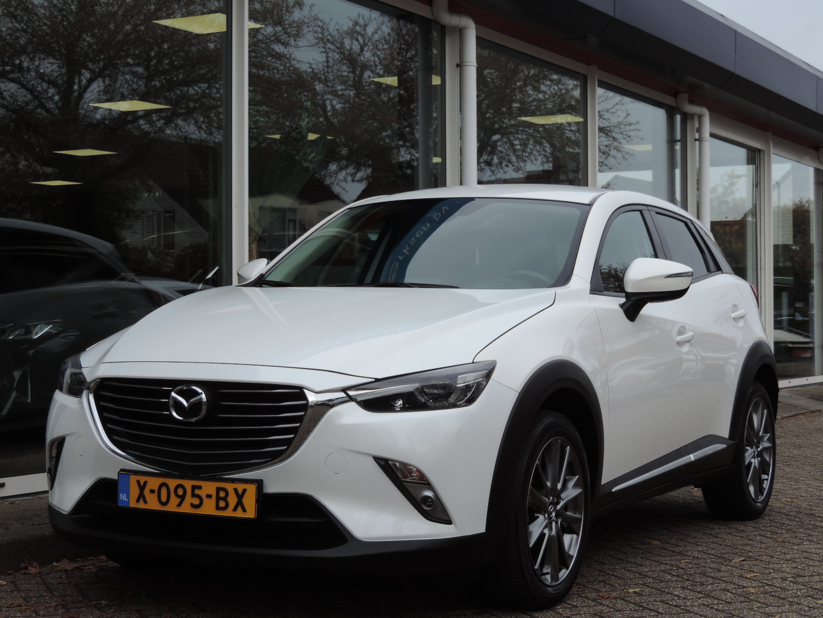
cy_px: 309
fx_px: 1664
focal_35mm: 70
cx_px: 412
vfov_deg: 21.0
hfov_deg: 27.8
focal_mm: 12.4
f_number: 3.9
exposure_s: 1/320
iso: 80
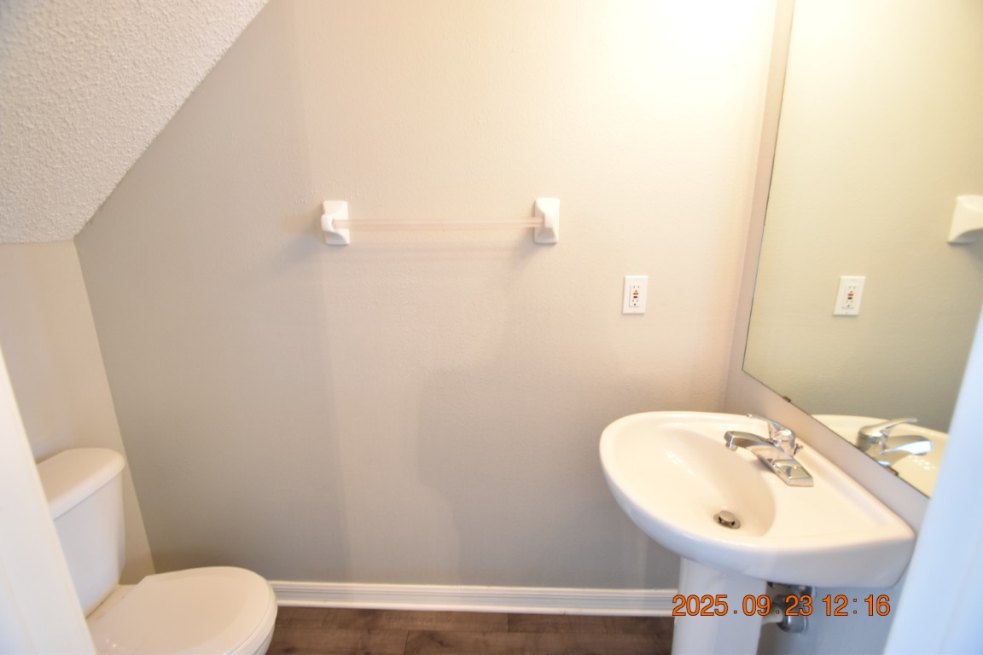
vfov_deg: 77.3
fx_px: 410
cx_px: 492
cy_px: 328
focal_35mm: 15
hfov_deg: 100.4
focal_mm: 10
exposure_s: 1/20
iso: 800
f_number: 3.5
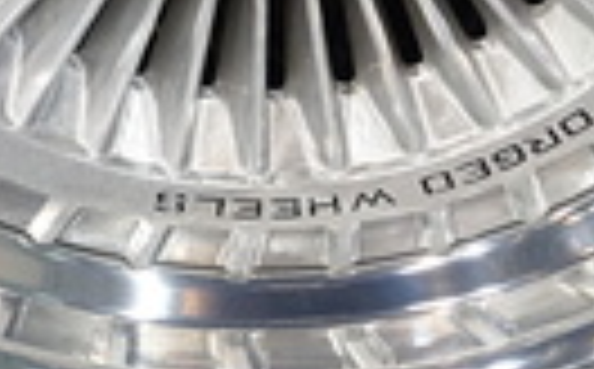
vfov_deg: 5.9
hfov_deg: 9.6
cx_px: 166
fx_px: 3523
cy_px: -225
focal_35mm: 218
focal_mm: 17.27
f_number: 2.8
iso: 500
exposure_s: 1/50
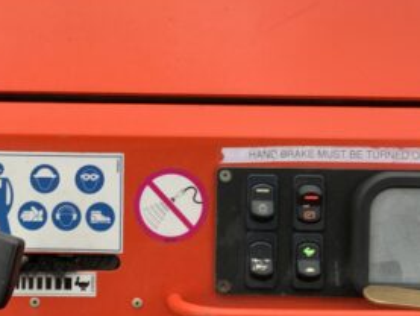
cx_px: 126
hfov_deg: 28.7
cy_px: 128
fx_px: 813
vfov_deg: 21.9
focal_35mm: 67
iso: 64
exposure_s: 1/122
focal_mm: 3
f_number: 1.8
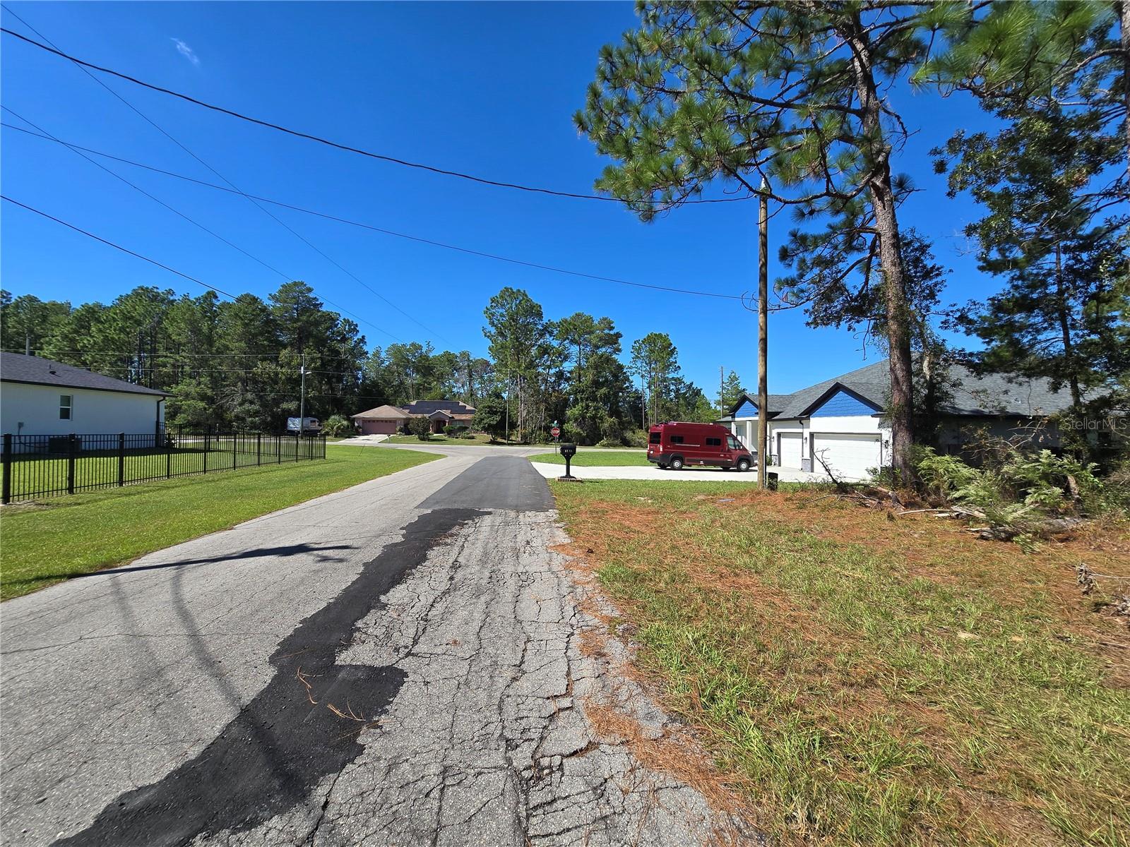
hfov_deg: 106.2
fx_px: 424
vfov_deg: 89.9
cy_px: 424
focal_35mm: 13
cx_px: 565
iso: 50
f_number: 2.2
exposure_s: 1/2234
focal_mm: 2.2
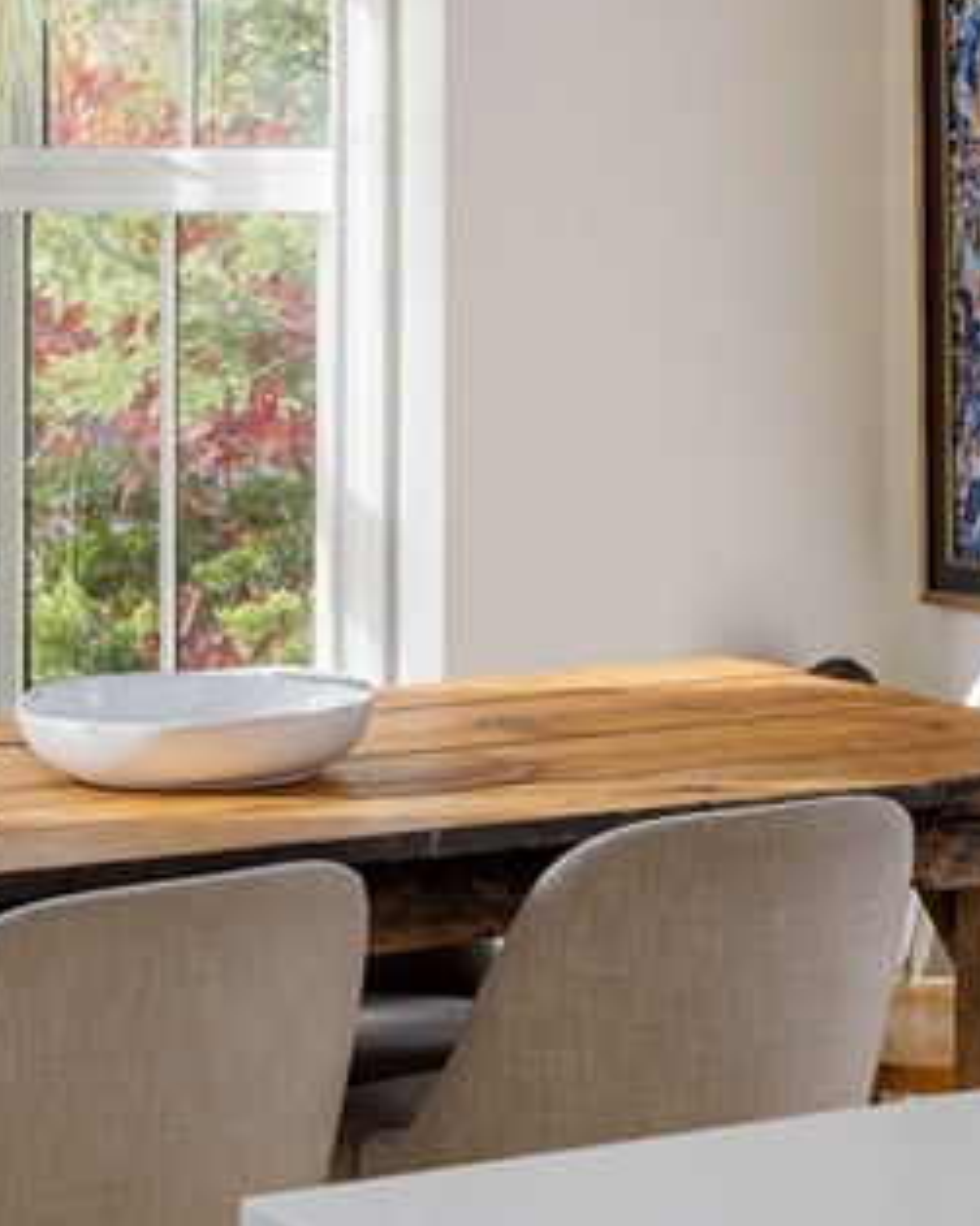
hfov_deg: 14.8
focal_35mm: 104
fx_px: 3772
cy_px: 291
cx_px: 535
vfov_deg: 18.3
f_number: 6.3
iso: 250
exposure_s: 1/10
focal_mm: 34
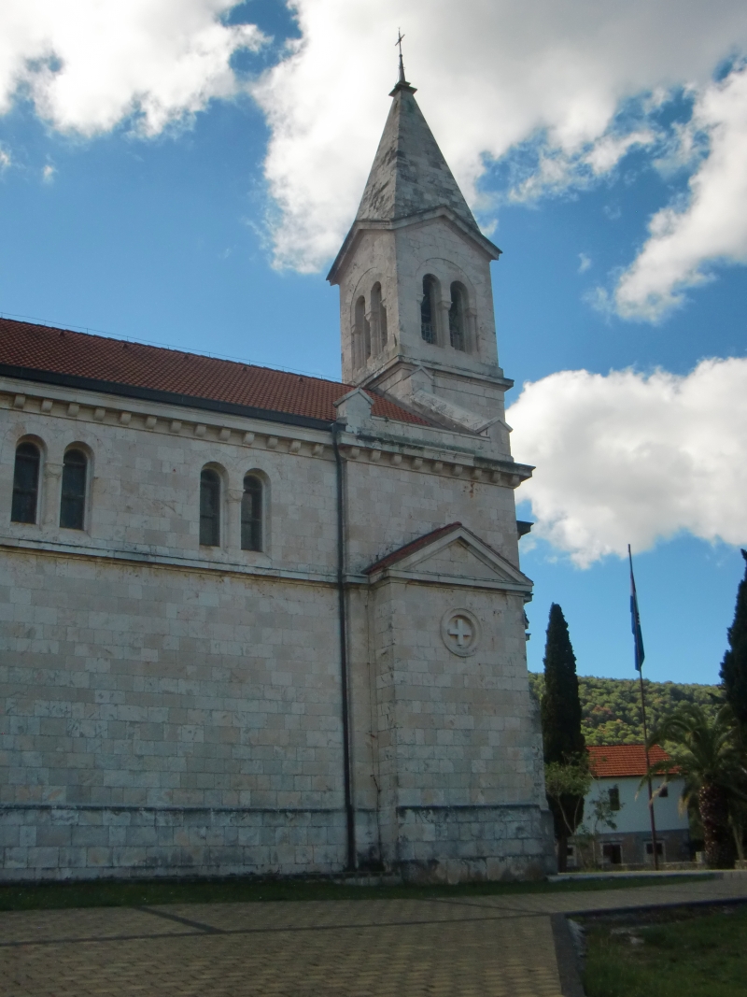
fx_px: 1094
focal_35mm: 38
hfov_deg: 37.7
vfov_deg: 49.0
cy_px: 498
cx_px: 374
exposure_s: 1/320
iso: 100
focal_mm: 6.66
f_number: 8.9
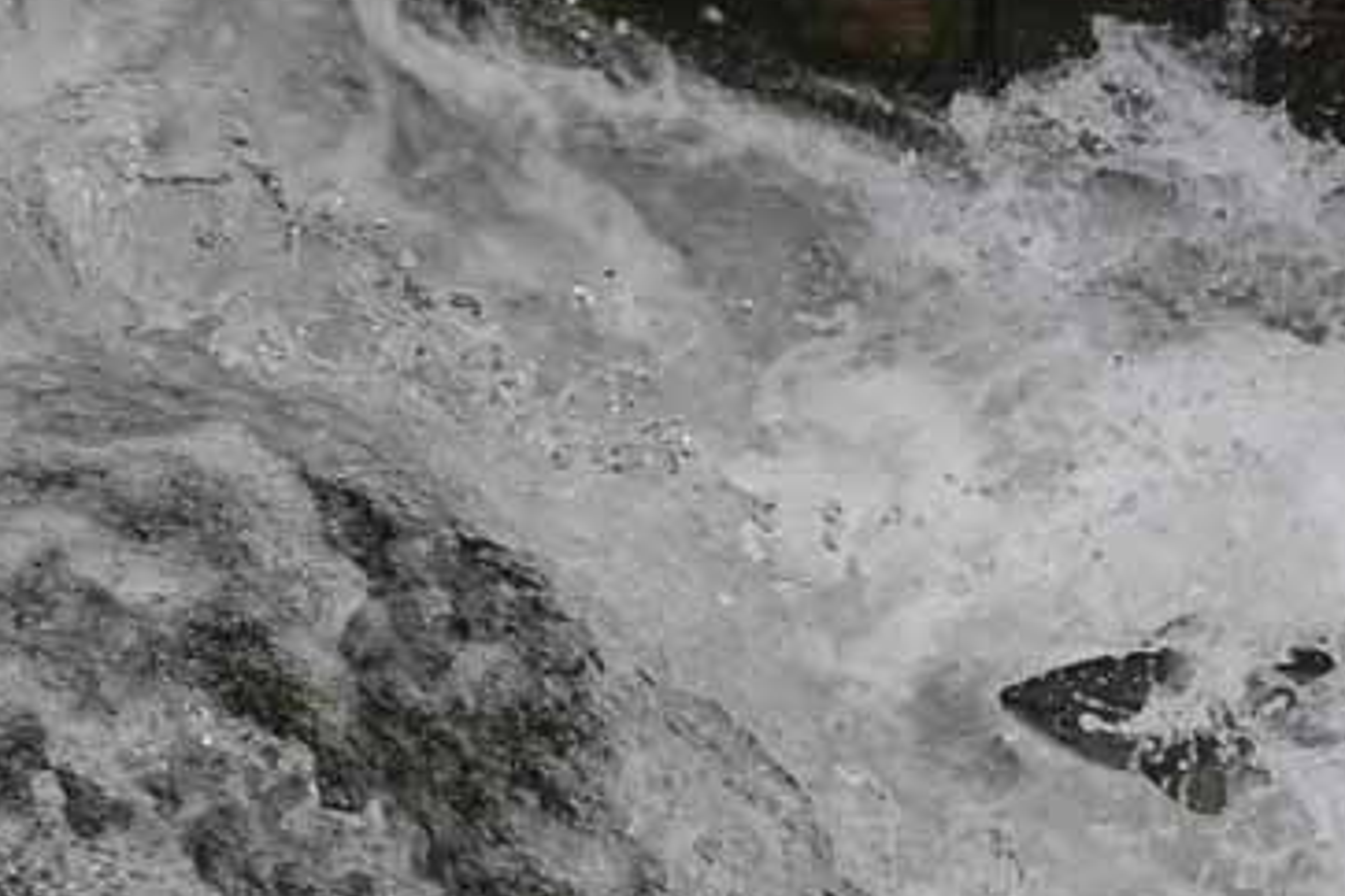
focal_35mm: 485
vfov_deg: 2.8
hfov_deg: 4.2
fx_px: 18119
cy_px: 633
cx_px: 1345
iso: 100
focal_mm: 220
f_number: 5.3
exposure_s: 1/640
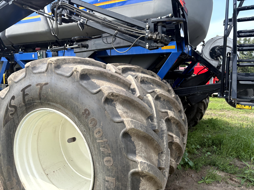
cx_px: 127
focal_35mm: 26
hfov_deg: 67.3
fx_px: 191
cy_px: 95
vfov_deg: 53.1
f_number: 1.6
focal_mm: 5.96
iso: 64
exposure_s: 1/1751
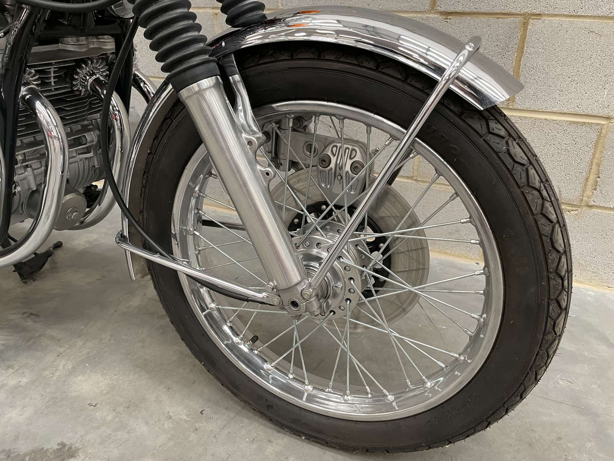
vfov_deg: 53.1
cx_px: 307
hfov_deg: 67.3
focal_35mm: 26
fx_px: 461
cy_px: 230
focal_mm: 4.2
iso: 400
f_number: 1.6
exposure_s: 1/60
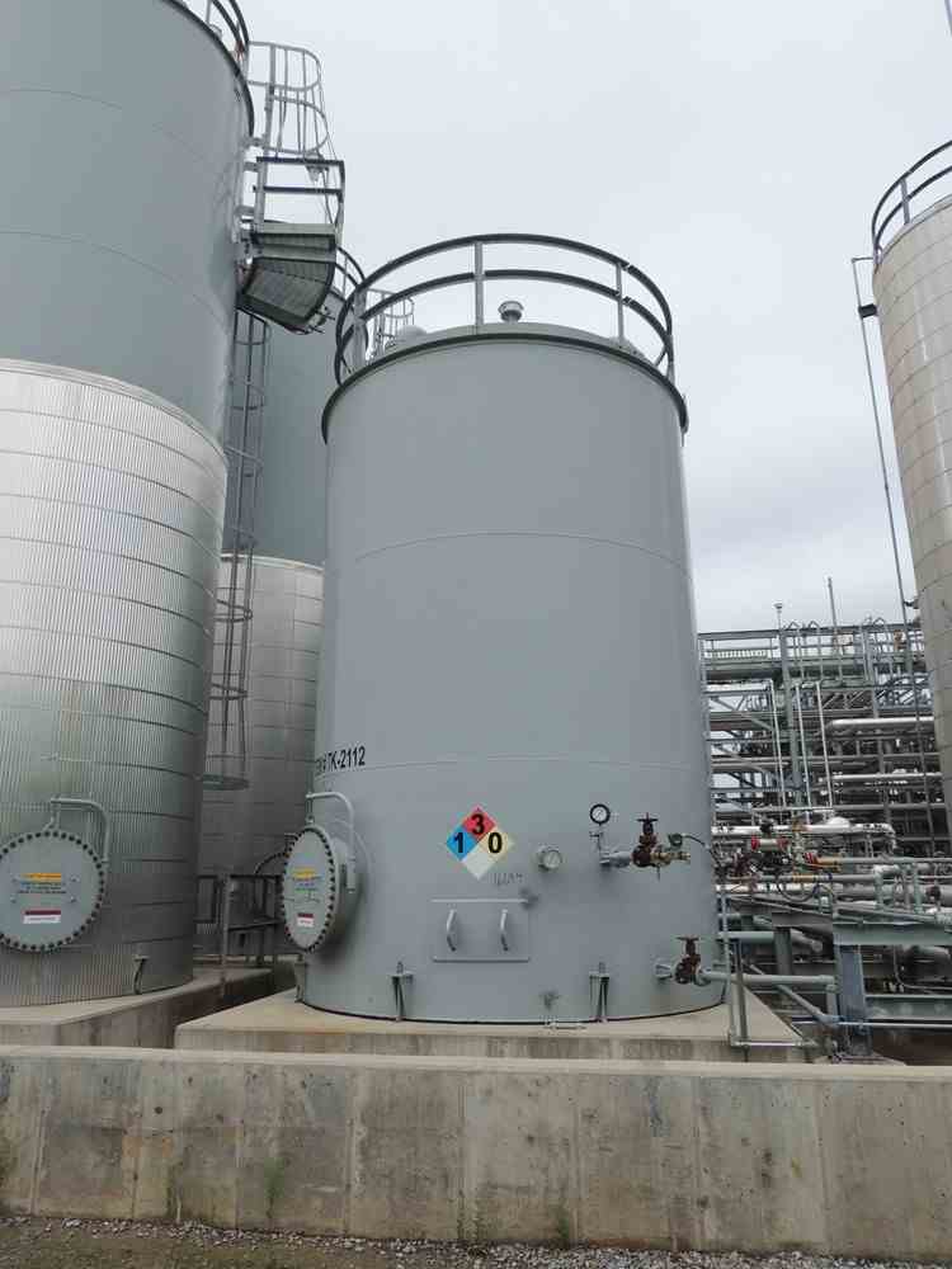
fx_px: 880
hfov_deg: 56.8
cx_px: 476
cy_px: 634
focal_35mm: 24
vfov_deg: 71.6
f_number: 3.7
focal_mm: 4.3
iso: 100
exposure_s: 1/1250
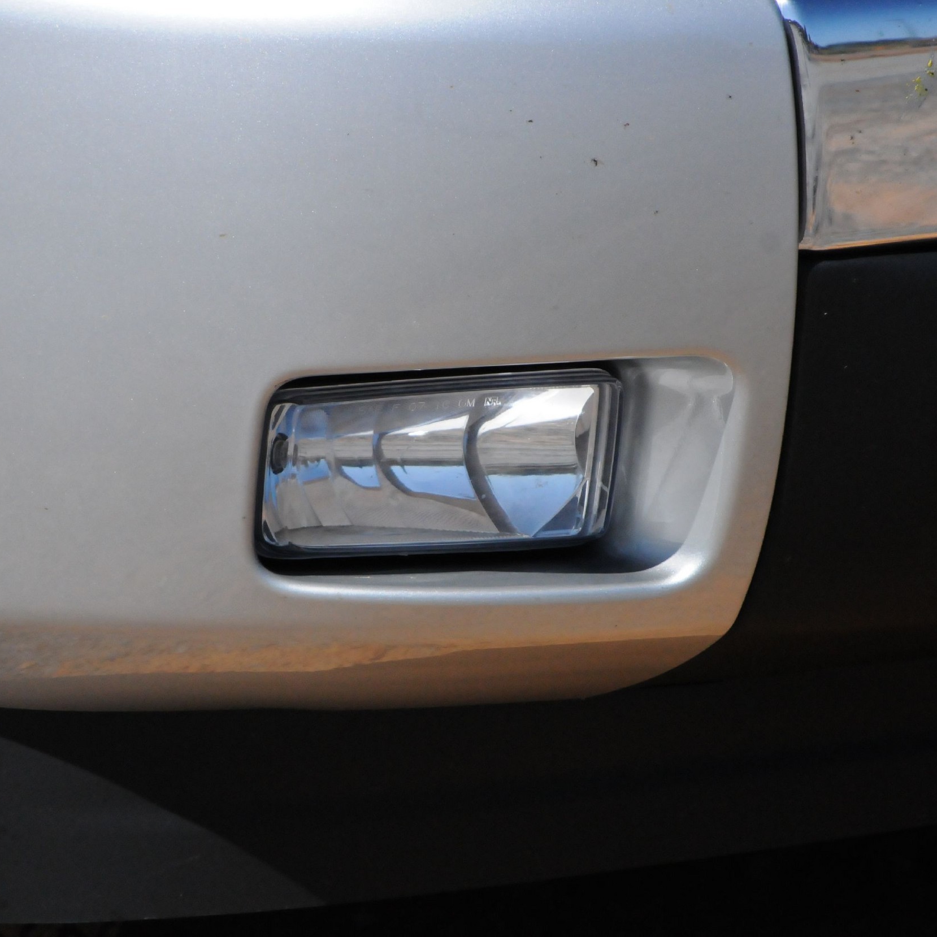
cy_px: 469
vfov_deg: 4.6
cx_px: 446
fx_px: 11760
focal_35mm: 384
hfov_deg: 4.6
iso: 2000
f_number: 10
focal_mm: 200
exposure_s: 1/6400
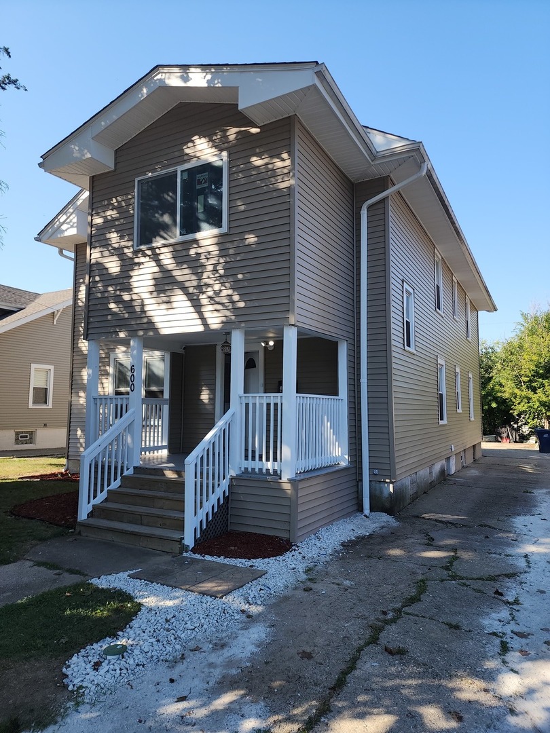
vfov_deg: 73.9
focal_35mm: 23
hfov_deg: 58.9
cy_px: 366
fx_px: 487
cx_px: 275
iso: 12
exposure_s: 1/391
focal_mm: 6.4
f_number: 1.8
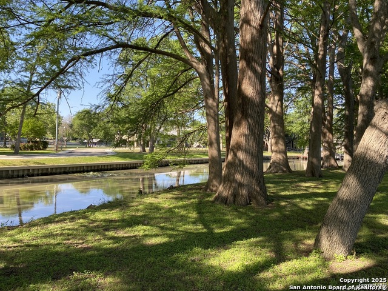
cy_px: 146
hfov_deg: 67.3
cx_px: 194
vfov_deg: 53.1
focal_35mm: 26
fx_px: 291
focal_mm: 4.25
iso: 32
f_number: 1.8
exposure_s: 1/549
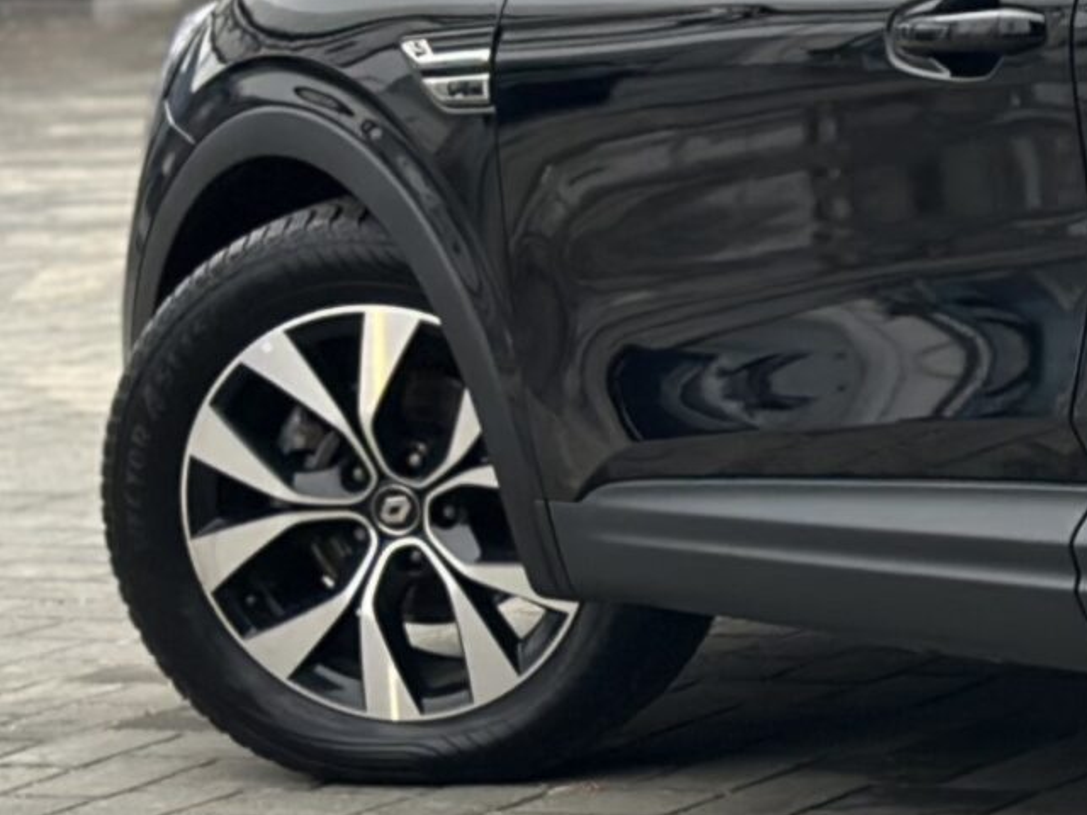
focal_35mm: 192
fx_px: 6029
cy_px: 258
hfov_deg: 9.7
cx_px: 2091
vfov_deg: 7.7
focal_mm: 6.86
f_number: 1.78
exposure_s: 1/471
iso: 80
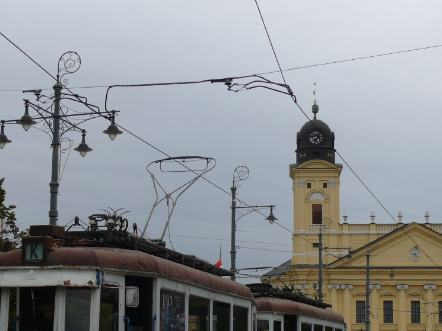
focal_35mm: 75
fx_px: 958
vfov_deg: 19.5
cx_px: 147
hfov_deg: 25.8
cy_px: 255
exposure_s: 1/160
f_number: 4
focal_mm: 9.1
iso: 100
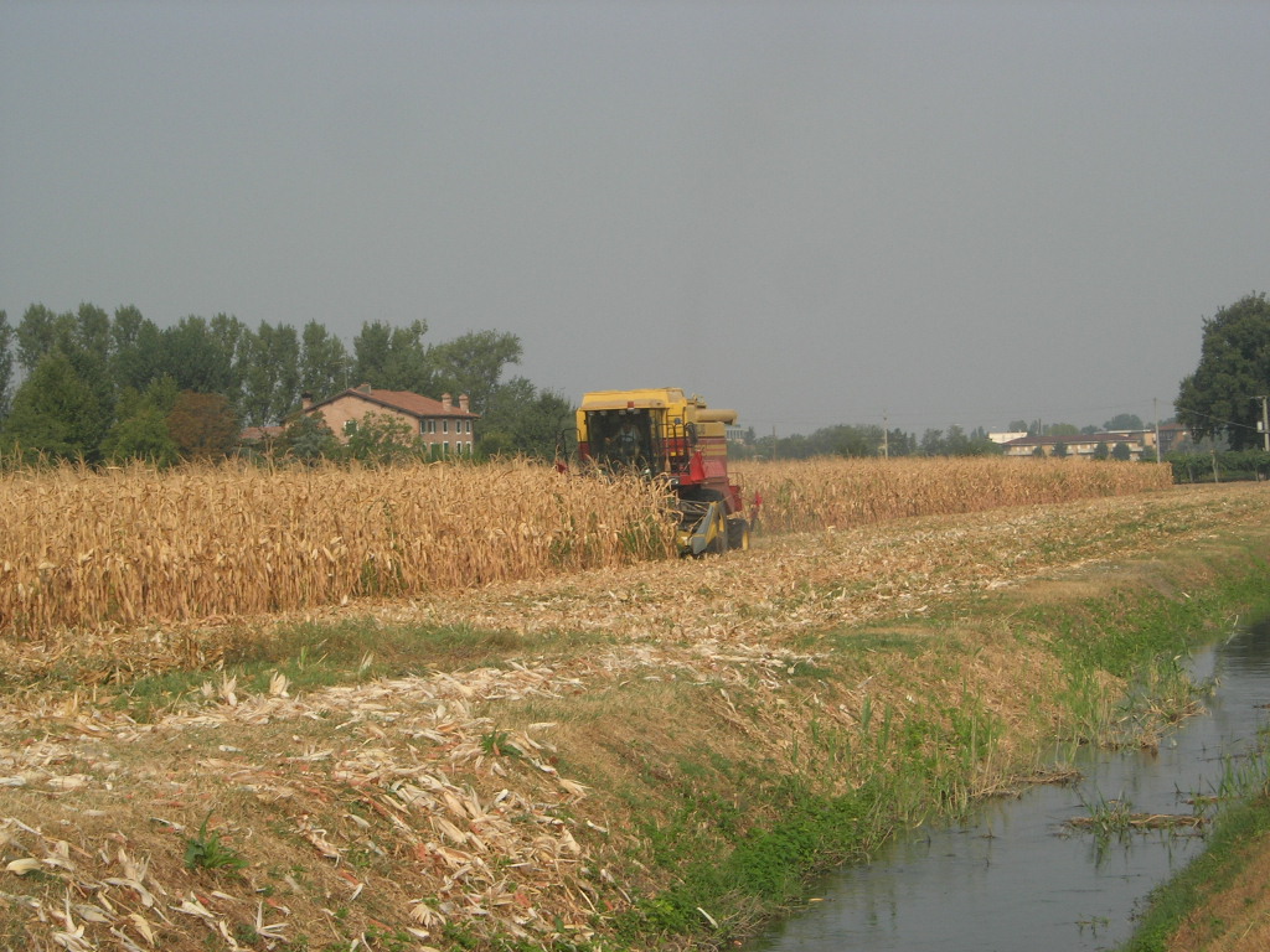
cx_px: 635
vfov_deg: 13.1
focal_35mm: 113
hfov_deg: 17.4
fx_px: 4146
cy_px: 476
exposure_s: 1/260
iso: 64
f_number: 8.2
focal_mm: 23.4
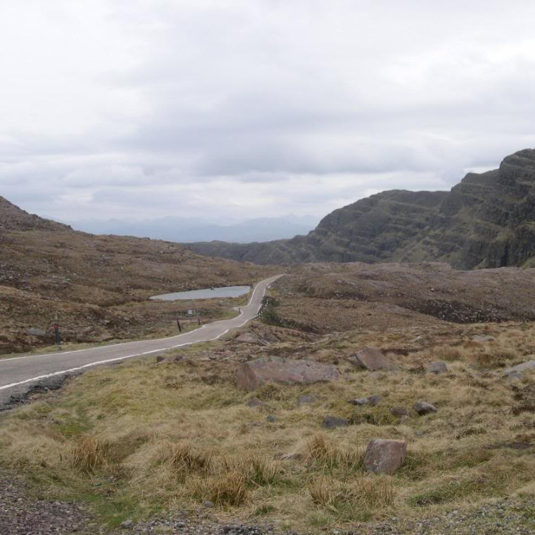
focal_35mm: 46
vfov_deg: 36.8
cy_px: 274
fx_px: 804
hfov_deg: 36.7
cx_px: 313
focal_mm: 8
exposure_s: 1/121
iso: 100
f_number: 7.6
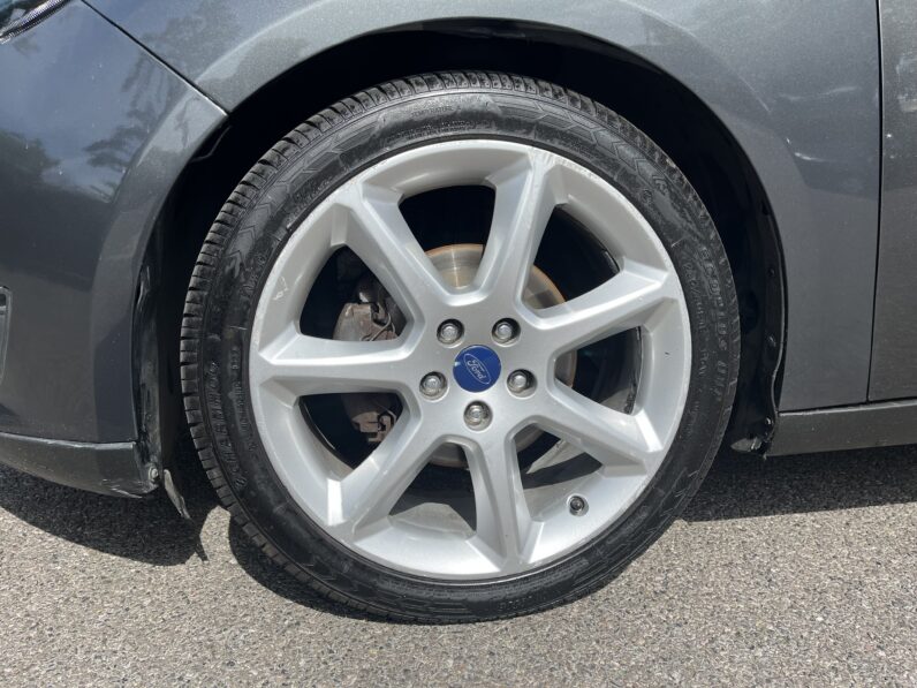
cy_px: 344
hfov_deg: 67.3
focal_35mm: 26
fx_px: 689
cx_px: 458
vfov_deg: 53.1
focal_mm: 5.1
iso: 50
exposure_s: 1/2899
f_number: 1.6
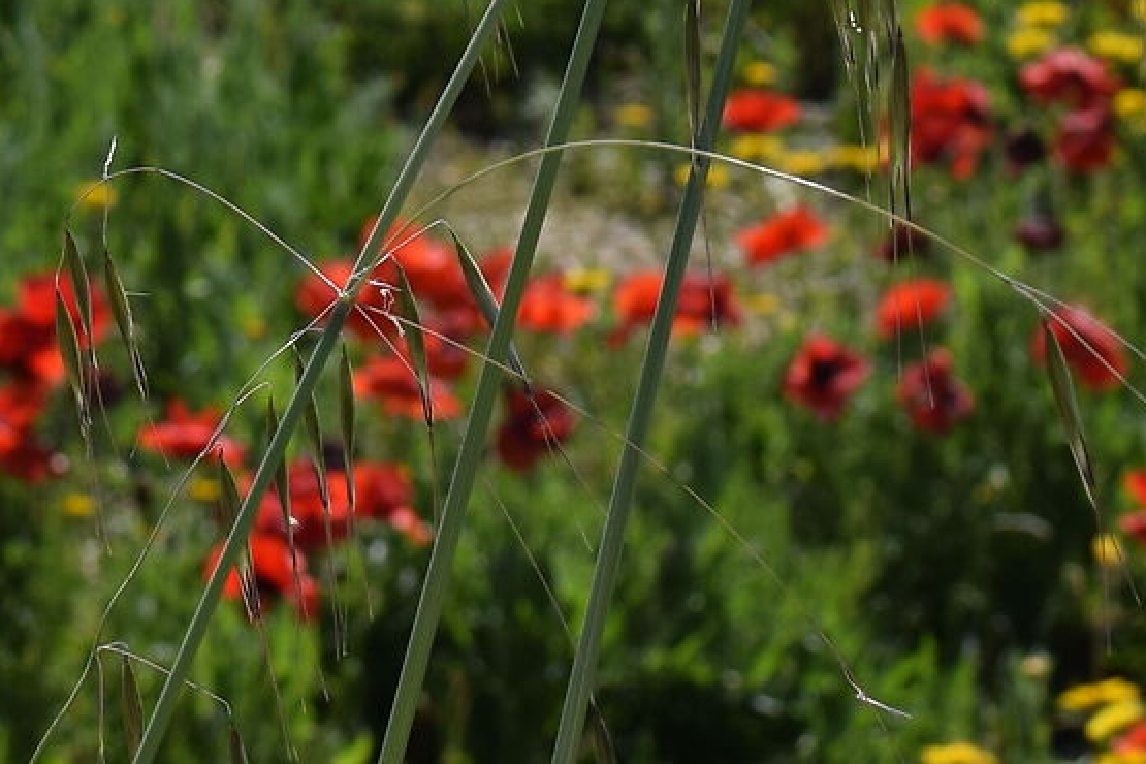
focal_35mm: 188
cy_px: -871
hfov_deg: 10.9
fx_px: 5989
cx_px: 376
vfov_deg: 7.0
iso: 100
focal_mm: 29
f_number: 8
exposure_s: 1/500
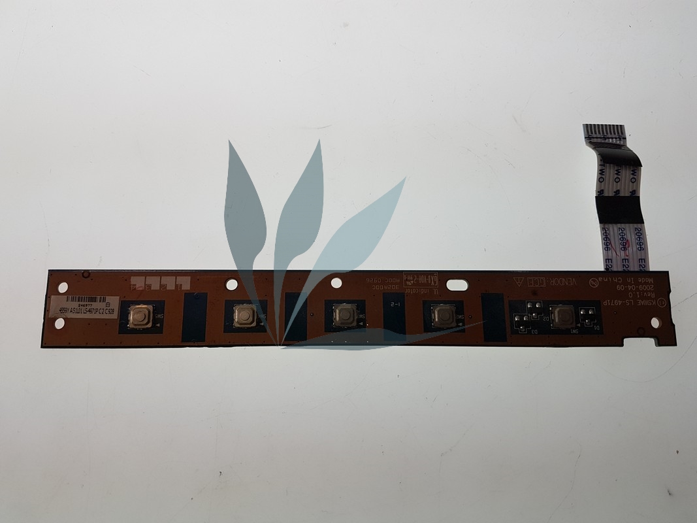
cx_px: 348
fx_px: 523
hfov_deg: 67.3
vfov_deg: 53.1
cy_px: 262
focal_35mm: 26
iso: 40
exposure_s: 1/251
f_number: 1.7
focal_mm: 4.2
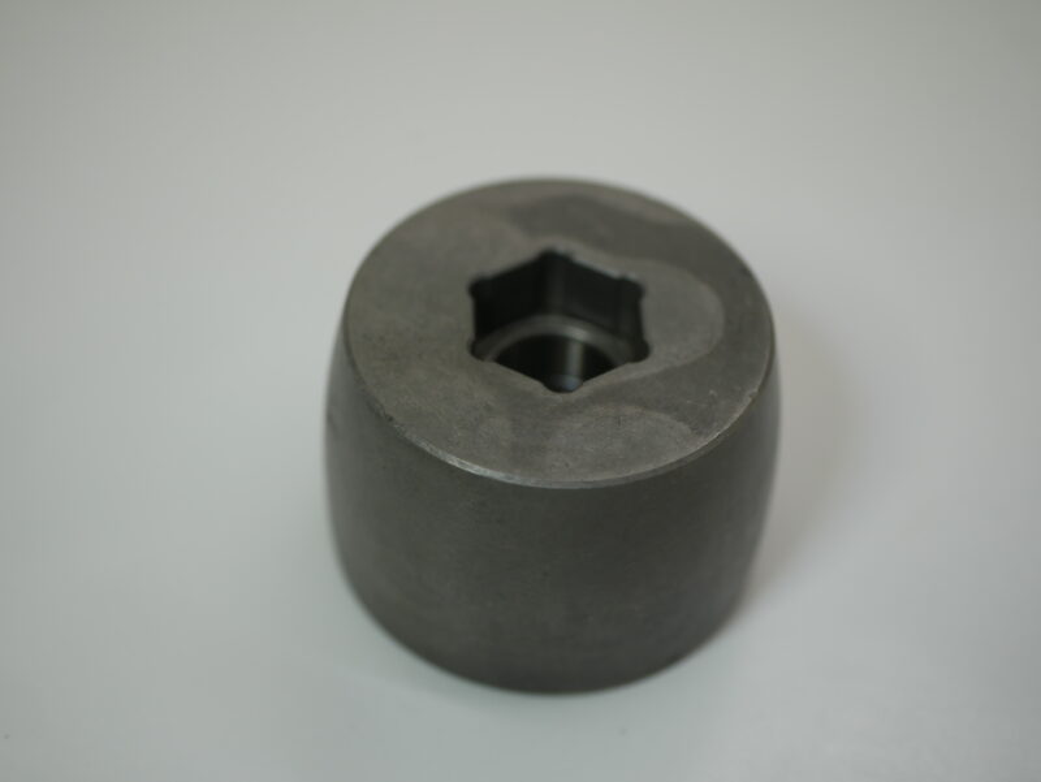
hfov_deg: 32.2
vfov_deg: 24.4
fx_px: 1805
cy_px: 391
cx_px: 520
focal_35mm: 60
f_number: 3.2
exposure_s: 1/160
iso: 200
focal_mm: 30
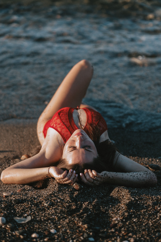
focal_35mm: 135
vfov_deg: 15.2
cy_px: 121
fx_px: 906
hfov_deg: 10.2
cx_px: 80
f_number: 2
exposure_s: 1/2500
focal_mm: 90
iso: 160
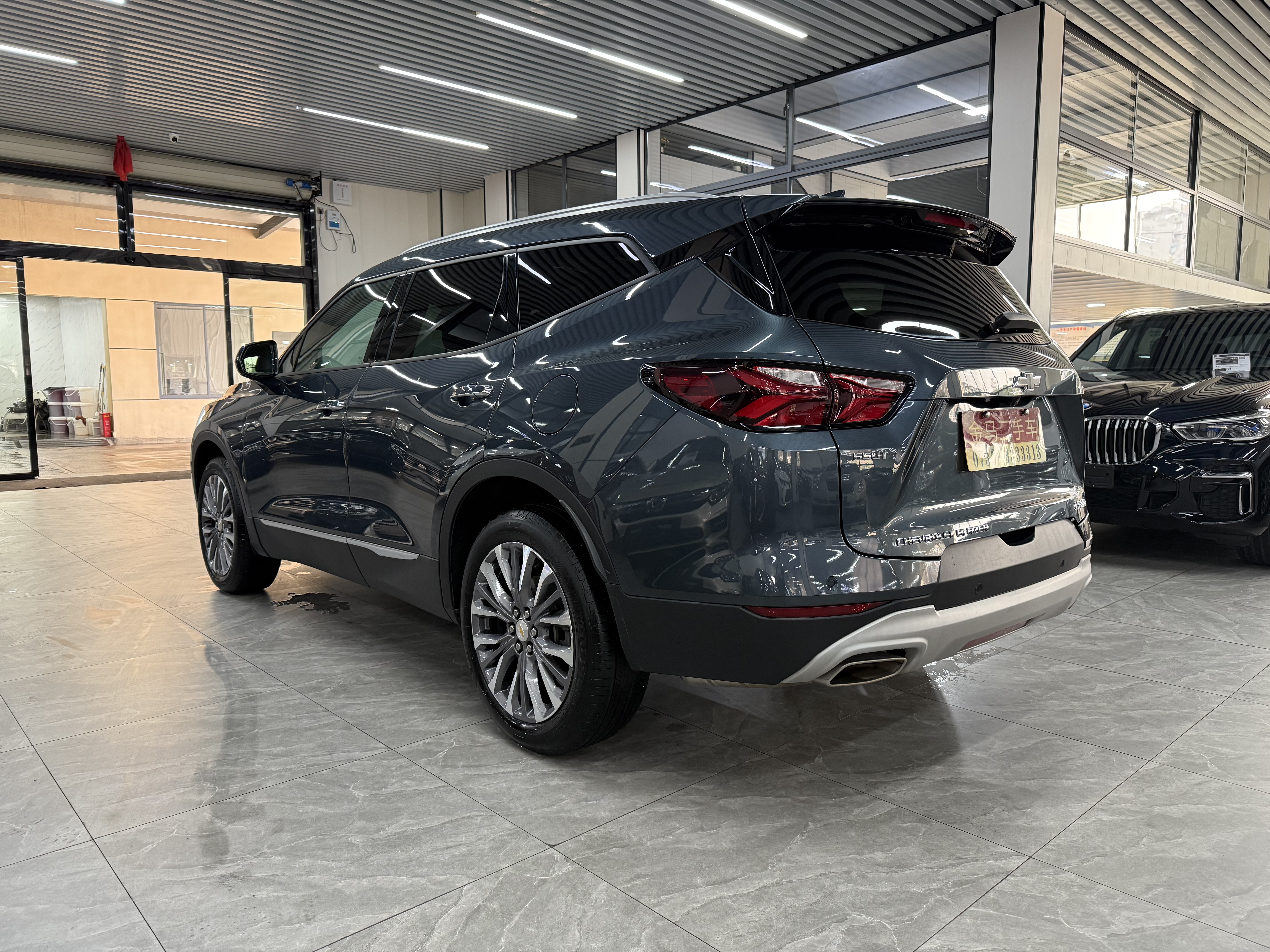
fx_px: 881
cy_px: 476
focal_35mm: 24
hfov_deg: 71.6
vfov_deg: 56.8
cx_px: 635
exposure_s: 1/50
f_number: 1.78
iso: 250
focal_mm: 6.76
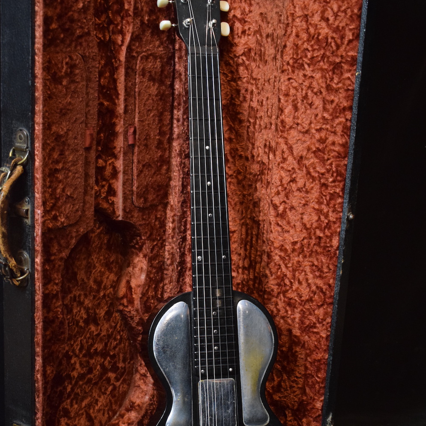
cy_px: 261
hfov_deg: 28.8
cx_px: 213
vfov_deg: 28.7
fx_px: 830
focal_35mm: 60
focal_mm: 31
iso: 2500
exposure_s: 1/30
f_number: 4.2
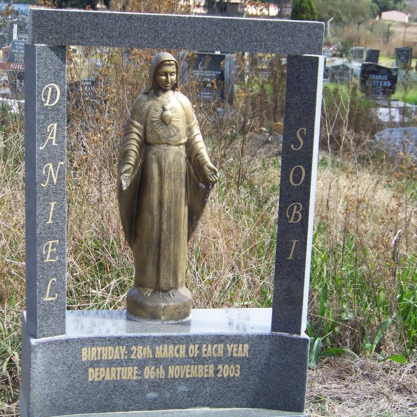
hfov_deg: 20.9
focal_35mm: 83
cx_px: 208
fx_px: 1131
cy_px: 208
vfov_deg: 20.9
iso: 64
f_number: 3.2
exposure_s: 1/250
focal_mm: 11.7
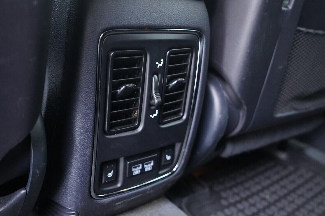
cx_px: 162
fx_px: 325
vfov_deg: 36.9
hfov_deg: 53.1
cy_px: 108
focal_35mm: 36
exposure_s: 1/40
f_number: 2.8
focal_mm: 24
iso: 4000
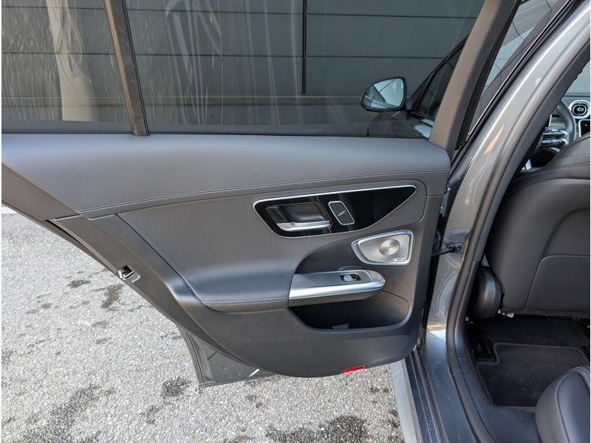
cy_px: 222
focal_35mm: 24
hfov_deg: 71.6
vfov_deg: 56.8
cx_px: 296
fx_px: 410
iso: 82
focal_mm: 6.9
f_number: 1.68
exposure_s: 1/61.2
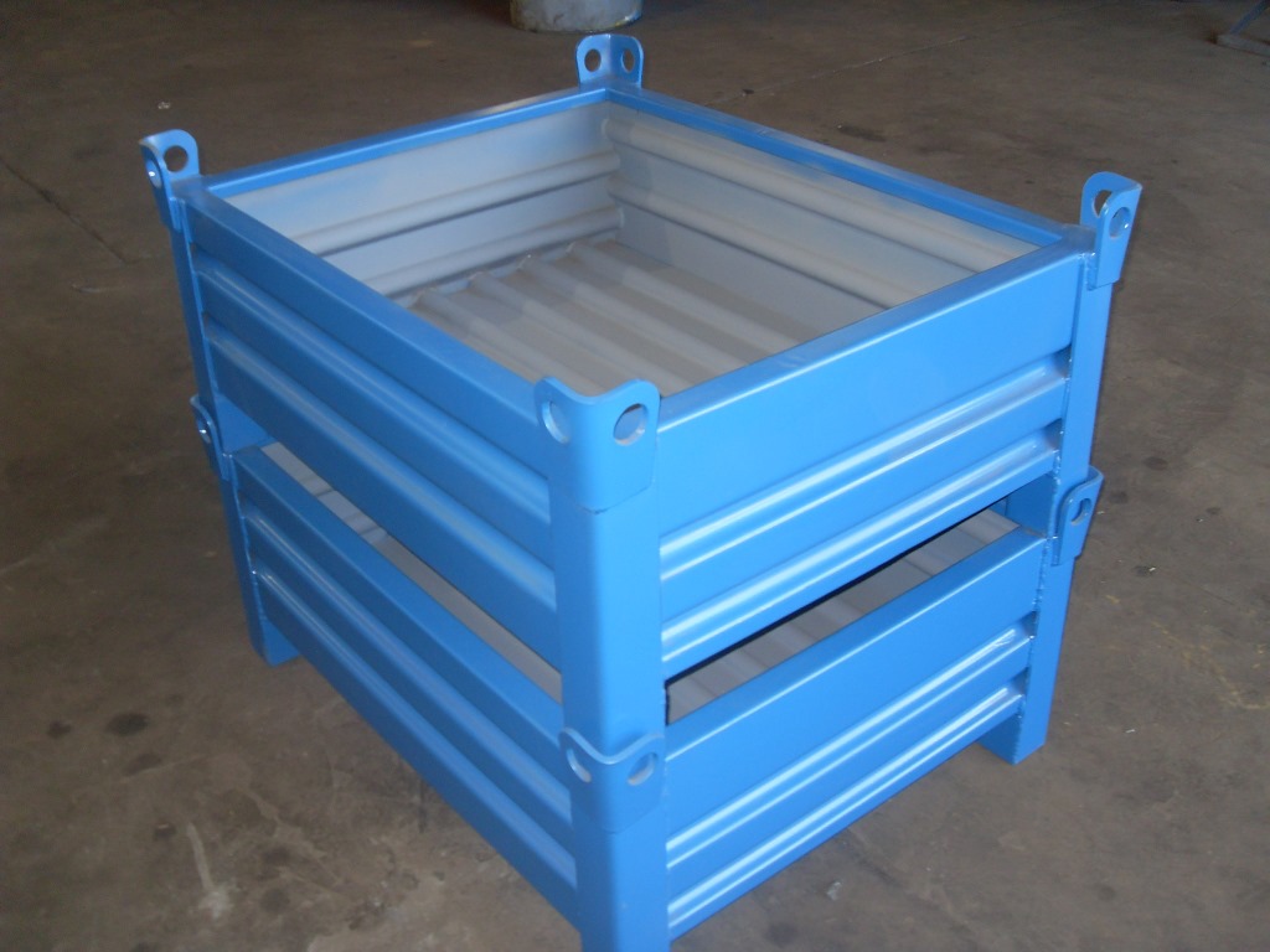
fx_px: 1357
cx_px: 635
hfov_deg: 50.1
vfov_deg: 38.7
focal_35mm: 37
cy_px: 476
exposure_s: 1/45
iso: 120
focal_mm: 6.3
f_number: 2.8
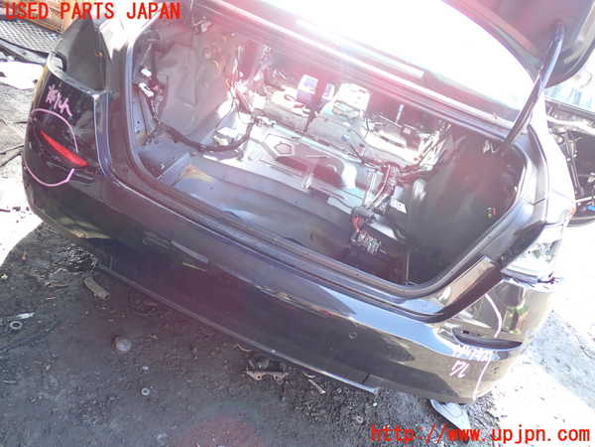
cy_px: 224
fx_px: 516
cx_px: 298
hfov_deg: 60.0
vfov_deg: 46.8
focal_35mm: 30
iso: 160
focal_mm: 5.4
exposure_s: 1/60
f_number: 2.3
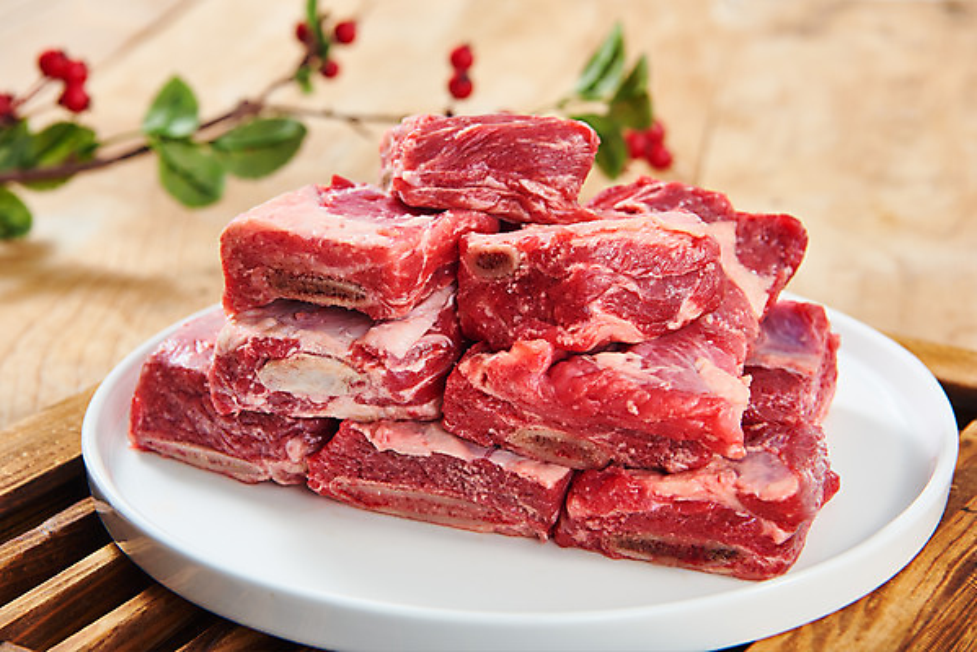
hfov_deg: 28.8
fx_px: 1901
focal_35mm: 70
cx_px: 488
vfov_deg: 19.5
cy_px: 326
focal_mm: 70
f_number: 9
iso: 100
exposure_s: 1/125
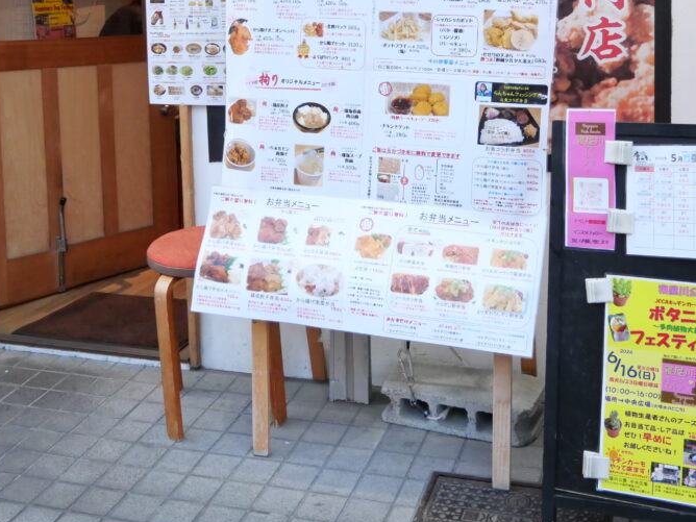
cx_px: 355
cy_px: 82
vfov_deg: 30.5
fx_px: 925
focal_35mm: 46
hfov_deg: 41.2
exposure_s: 1/250
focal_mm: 12
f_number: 3.5
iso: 2500
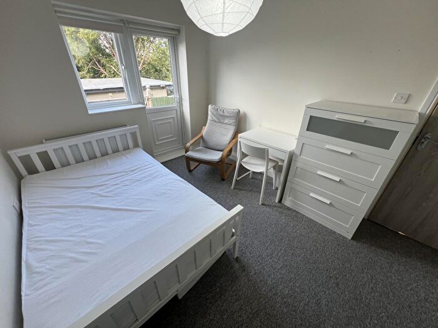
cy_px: 164
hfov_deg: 106.2
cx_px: 219
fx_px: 164
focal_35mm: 13
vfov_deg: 89.9
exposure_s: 1/99
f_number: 1.8
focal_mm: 1.57
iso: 50
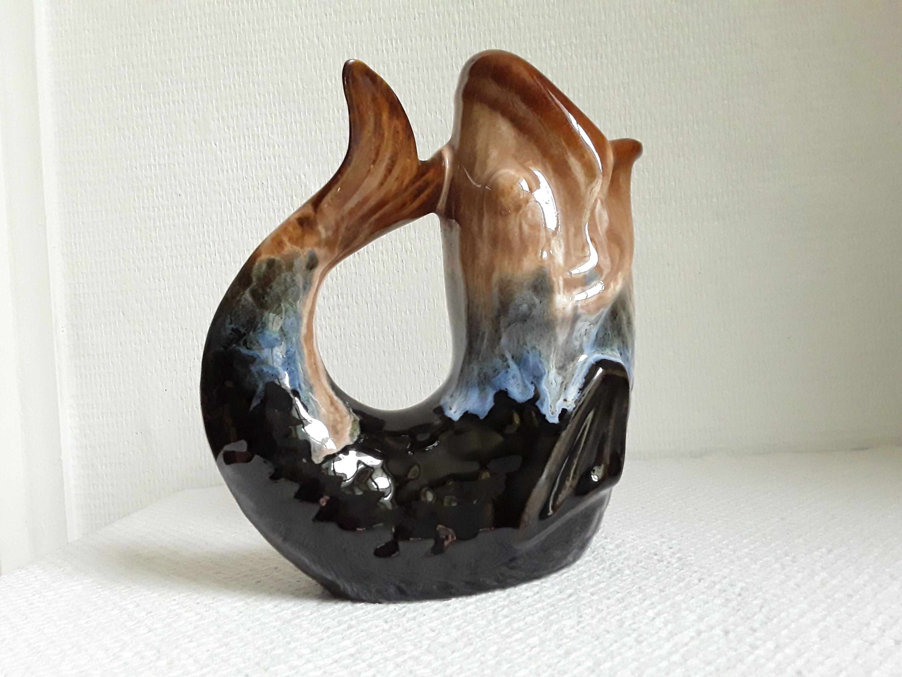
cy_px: 338
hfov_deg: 65.3
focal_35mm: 27
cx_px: 451
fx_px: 704
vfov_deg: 51.4
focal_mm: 2.91
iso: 400
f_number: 1.9
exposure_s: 1/428
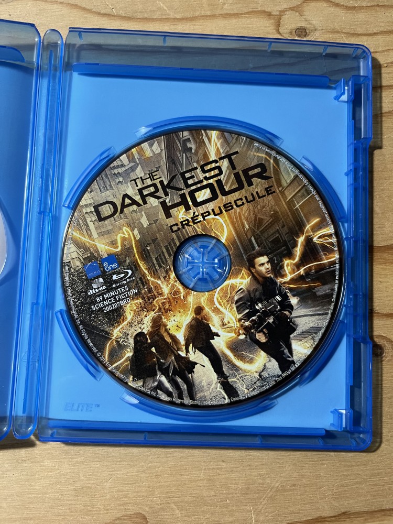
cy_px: 262
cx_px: 196
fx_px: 394
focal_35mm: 26
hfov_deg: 53.1
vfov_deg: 67.3
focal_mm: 5.1
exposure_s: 1/60
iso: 160
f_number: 1.6
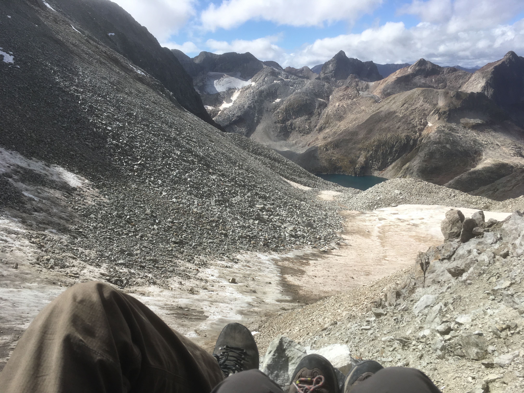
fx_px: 439
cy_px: 196
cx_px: 262
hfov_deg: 61.7
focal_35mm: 29
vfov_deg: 48.2
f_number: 2.2
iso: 25
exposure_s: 1/2198
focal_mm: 4.15
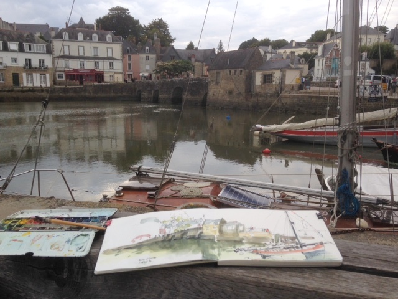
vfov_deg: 42.9
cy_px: 150
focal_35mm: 33
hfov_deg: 55.4
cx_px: 199
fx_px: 379
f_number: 2.4
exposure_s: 1/239
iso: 50
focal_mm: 4.12
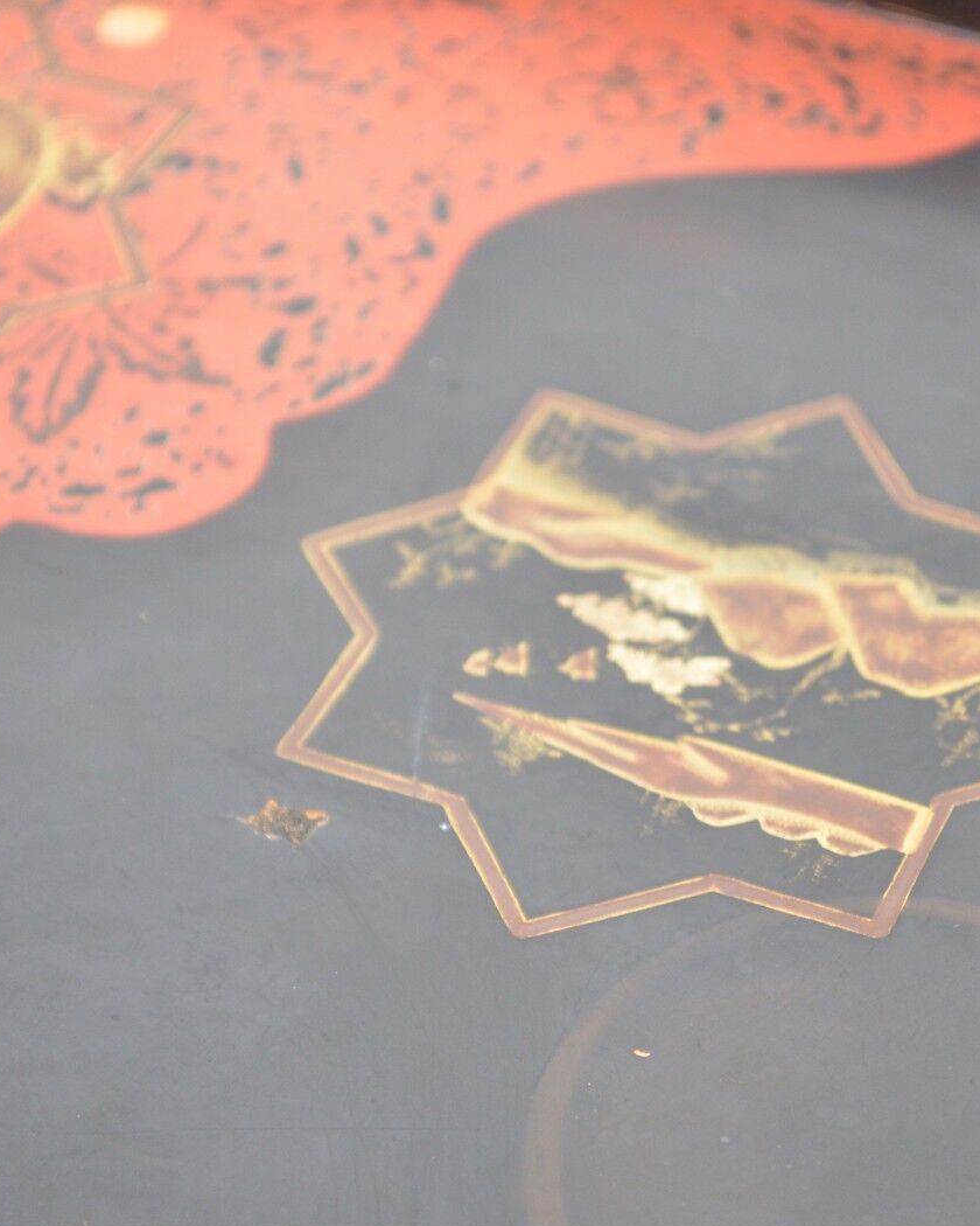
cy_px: 618
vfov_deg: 16.3
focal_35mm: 118
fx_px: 4268
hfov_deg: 13.1
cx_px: 570
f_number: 5.6
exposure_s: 1/30
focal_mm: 55
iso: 1250
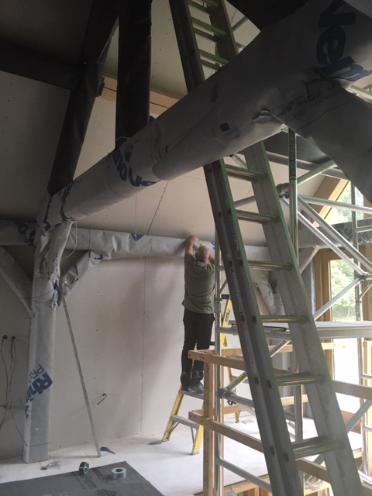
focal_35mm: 29
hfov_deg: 48.2
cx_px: 186
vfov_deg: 61.7
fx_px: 416
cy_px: 248
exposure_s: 1/33
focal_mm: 4.15
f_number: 2.2
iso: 125
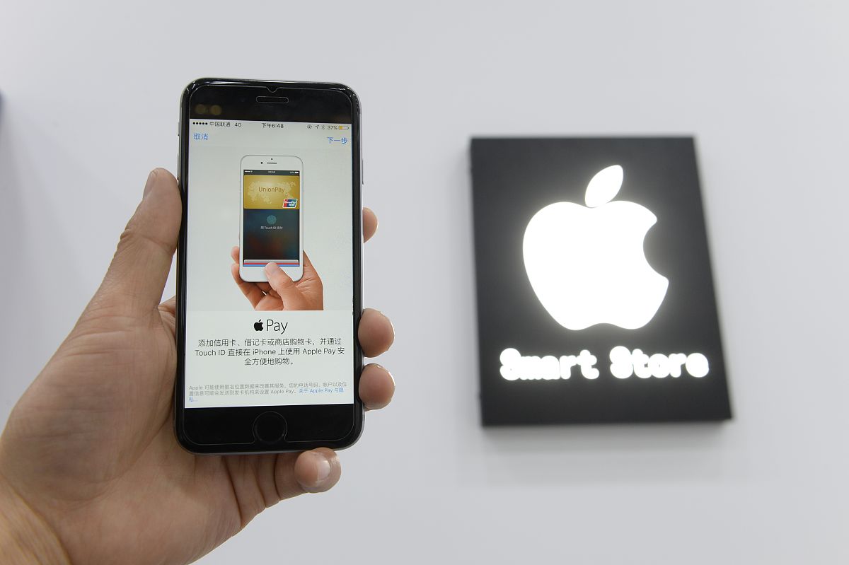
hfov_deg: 55.8
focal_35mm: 34
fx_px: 801
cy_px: 282
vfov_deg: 38.9
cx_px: 424
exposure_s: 1/40
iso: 800
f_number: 8
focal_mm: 34
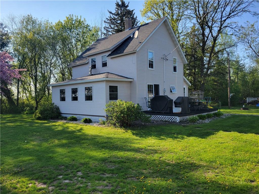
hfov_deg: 67.3
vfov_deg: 53.1
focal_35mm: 26
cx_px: 130
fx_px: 195
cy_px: 97
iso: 40
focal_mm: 5.4
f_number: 1.8
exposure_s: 1/1117
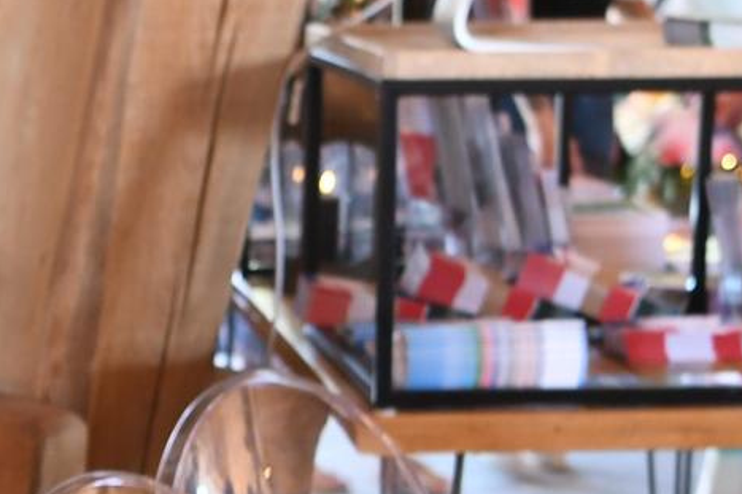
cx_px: -184
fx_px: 3049
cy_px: 653
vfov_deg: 9.1
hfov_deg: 13.4
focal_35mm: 148
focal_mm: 24
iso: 640
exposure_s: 1/25
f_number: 2.5
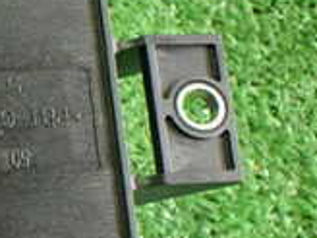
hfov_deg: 15.9
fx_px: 1007
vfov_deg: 13.4
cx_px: -203
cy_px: 176
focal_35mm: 110
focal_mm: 5.4
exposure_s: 1/50
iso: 800
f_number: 2.3
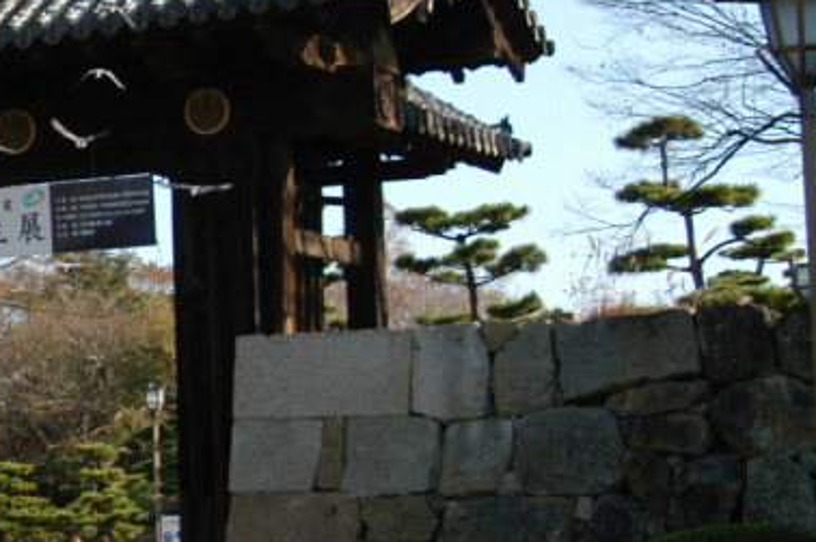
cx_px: -266
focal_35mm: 122
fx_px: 2762
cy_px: 265
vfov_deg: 11.2
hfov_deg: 15.9
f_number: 7.1
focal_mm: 30
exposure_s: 1/200
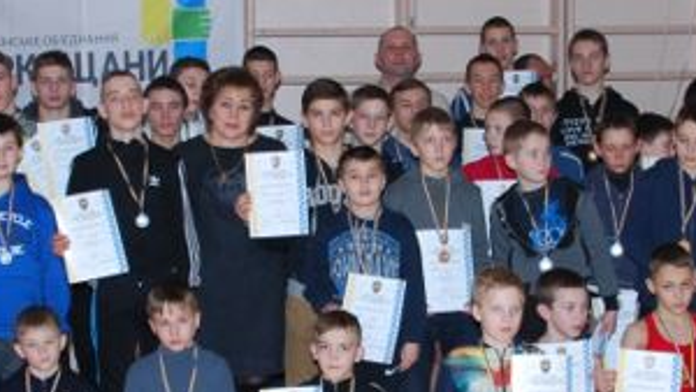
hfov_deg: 25.9
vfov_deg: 14.7
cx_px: 343
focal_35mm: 82
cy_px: 264
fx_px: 1514
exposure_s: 1/60
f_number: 4
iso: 200
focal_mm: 18
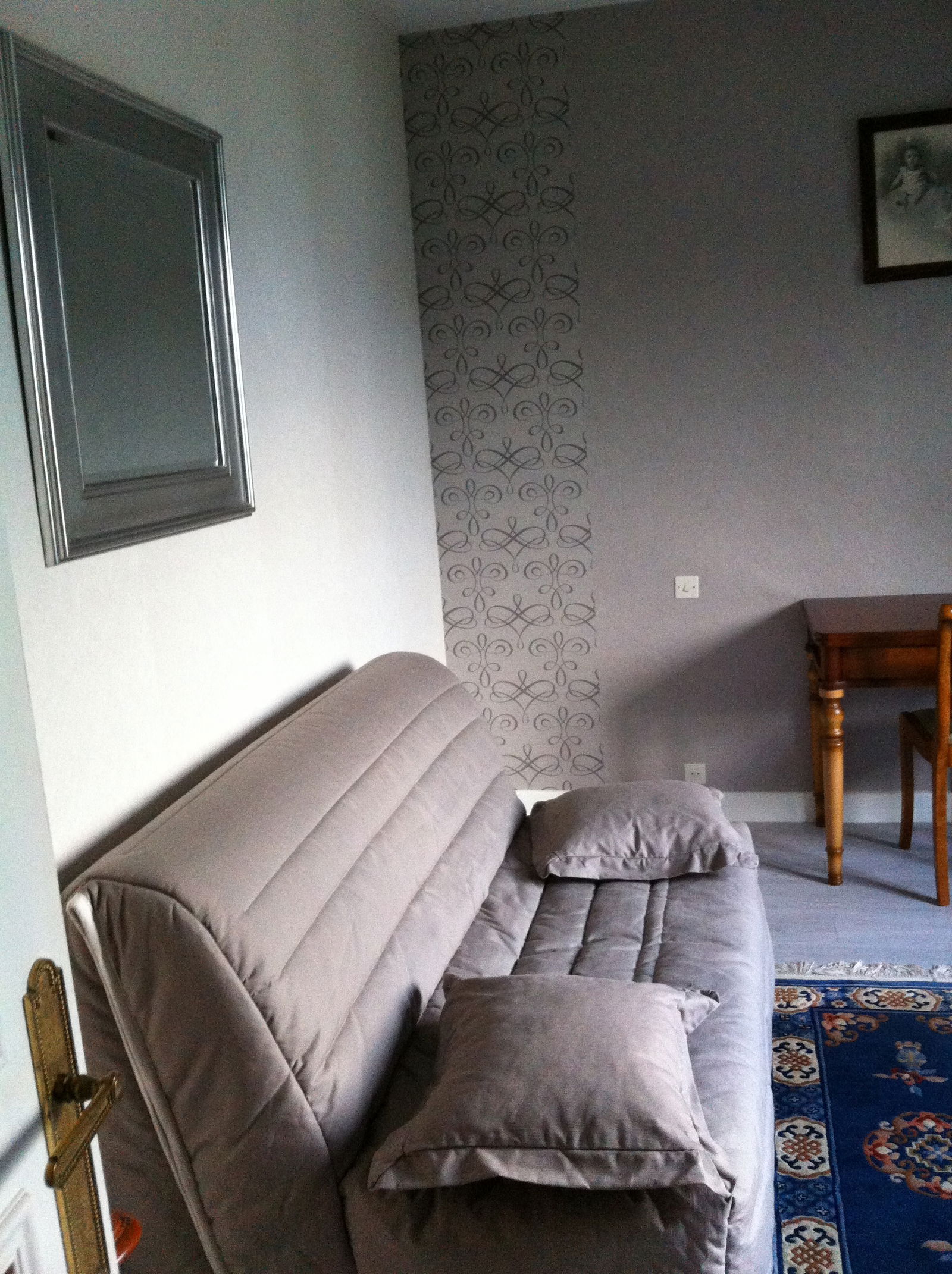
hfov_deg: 40.6
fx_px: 1287
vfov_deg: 52.7
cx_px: 476
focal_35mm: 35
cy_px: 637
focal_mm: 3.85
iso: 400
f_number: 2.8
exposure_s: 1/15
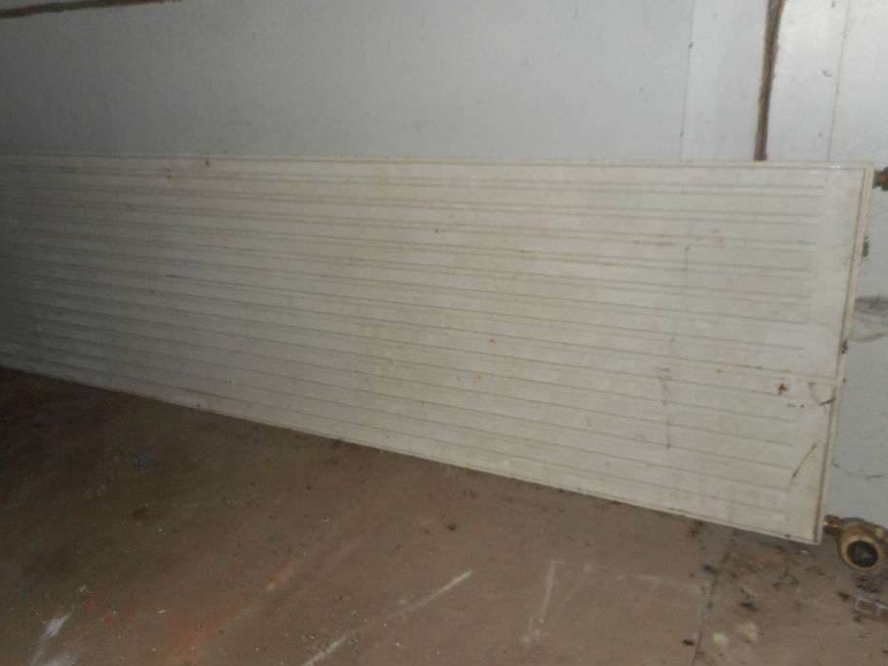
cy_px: 315
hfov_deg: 65.3
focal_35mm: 27
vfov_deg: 51.3
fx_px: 692
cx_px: 423
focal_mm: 4.5
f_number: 3.7
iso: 200
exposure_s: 1/25
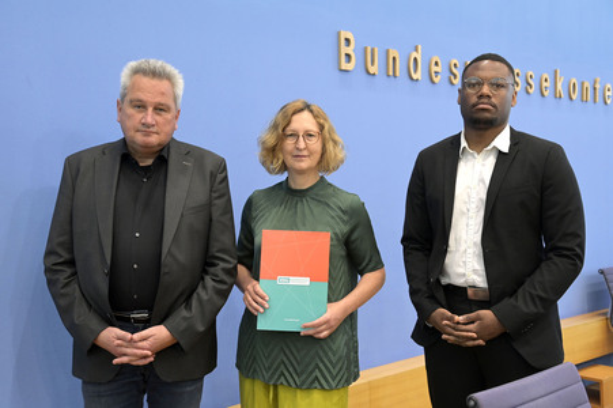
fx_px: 749
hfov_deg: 44.5
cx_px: 306
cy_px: 204
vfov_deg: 30.5
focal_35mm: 44
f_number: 5
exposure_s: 1/320
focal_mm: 44
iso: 3200
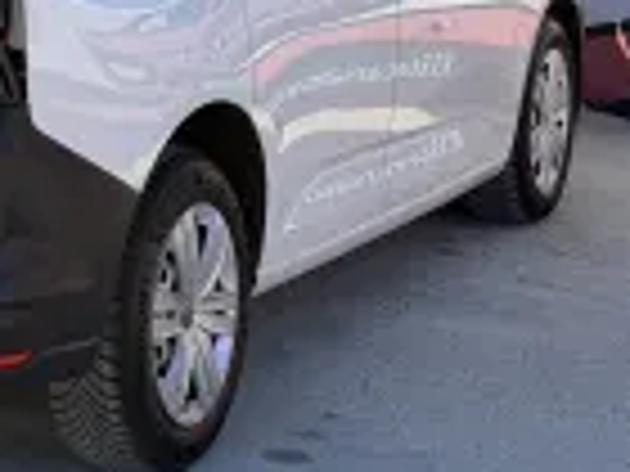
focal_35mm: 123
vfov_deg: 11.9
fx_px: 2239
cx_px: -40
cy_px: 22
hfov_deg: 15.6
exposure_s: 1/2342
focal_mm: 6.76
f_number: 1.78
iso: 64
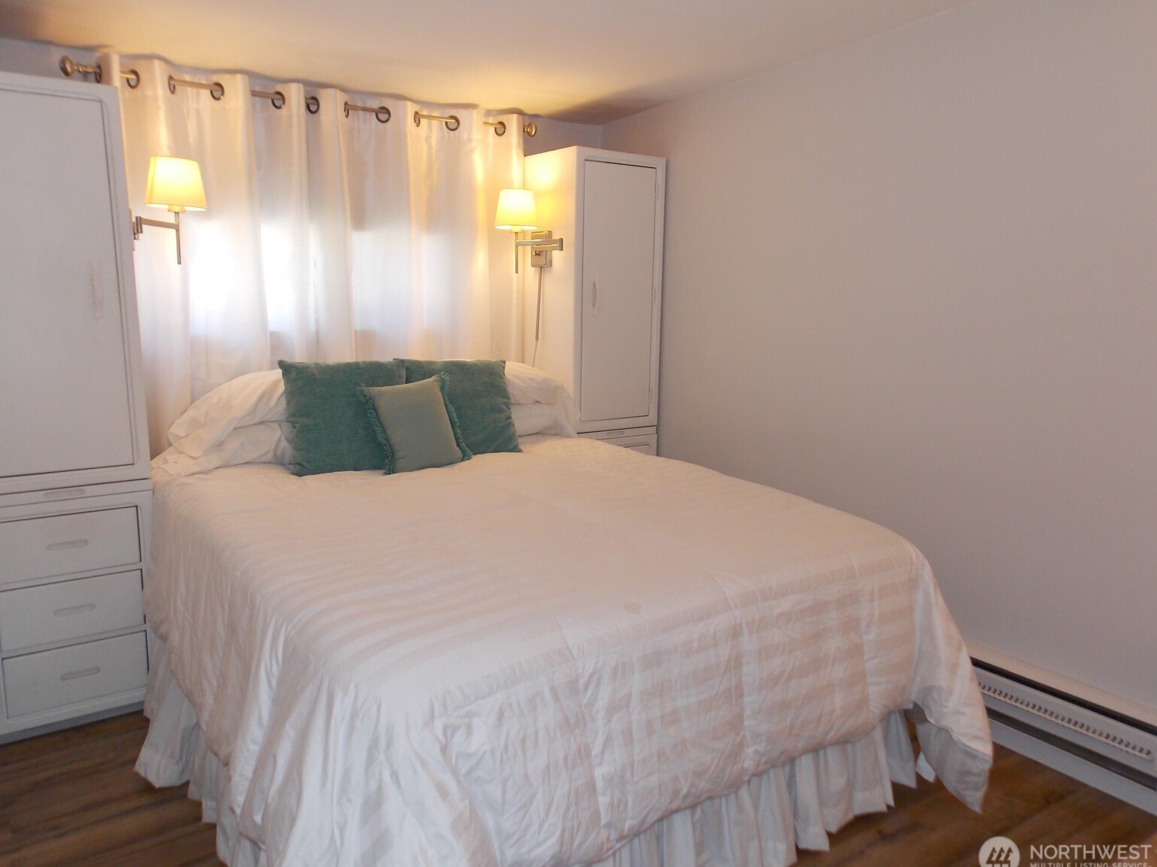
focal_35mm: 25
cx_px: 572
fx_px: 836
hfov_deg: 69.4
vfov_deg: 54.9
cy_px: 436
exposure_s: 1/30
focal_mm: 4.3
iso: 160
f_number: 3.1
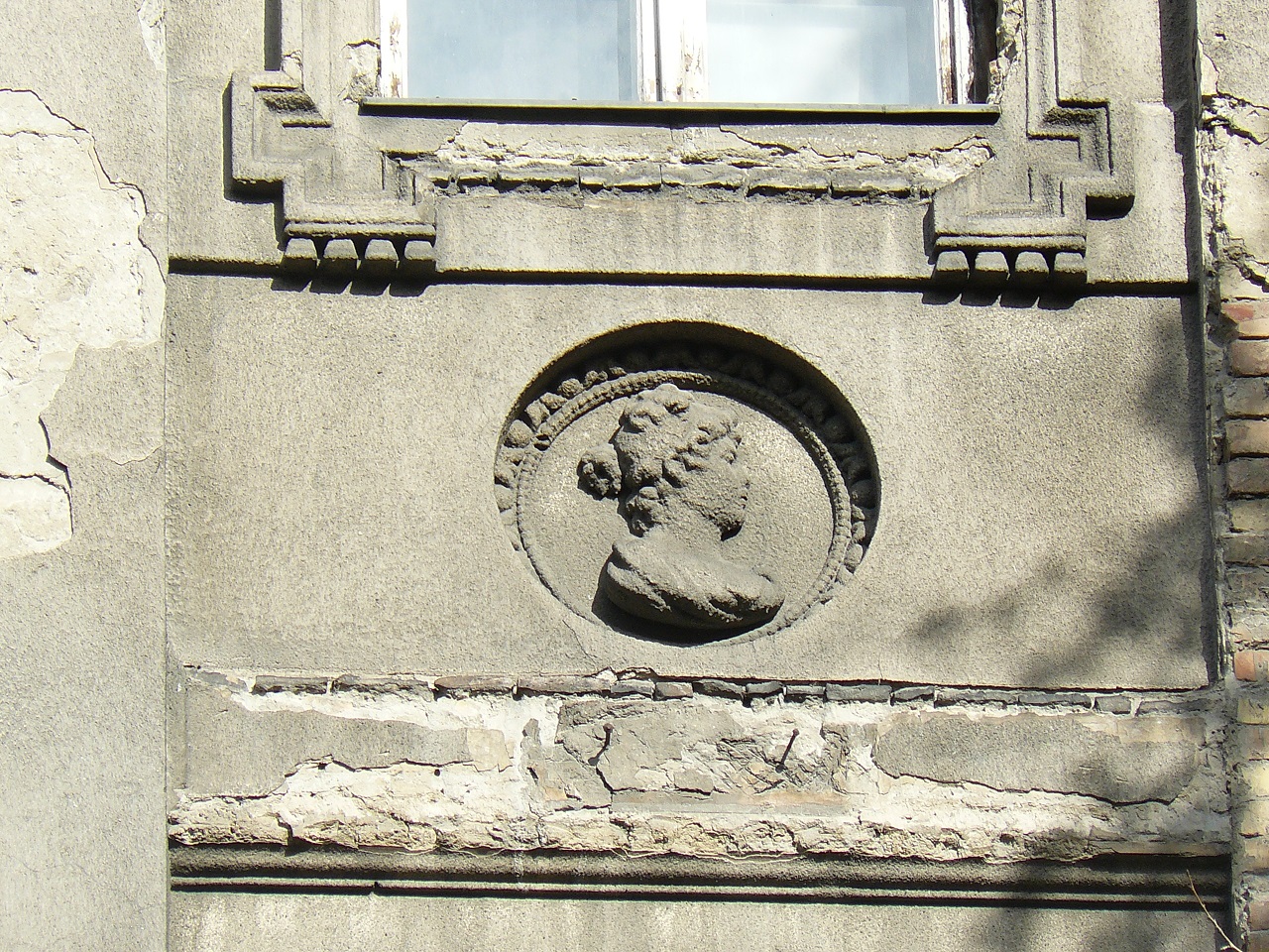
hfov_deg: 5.4
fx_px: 13454
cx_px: 634
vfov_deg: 4.1
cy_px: 476
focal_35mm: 367
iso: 100
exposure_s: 1/250
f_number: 5.6
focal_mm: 51
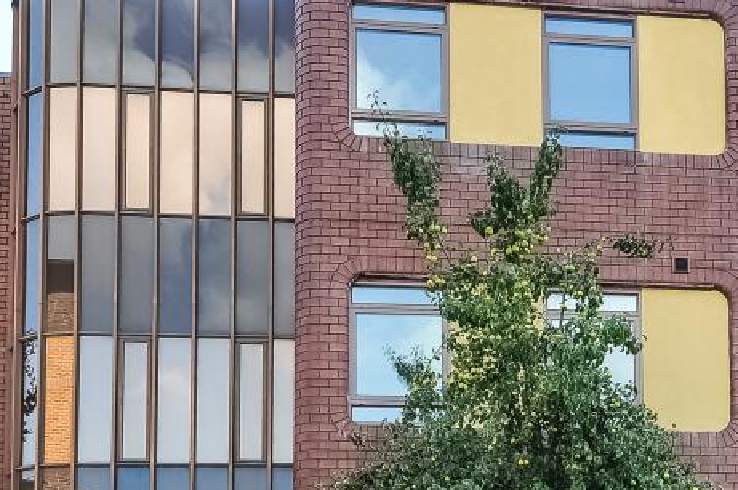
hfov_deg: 42.8
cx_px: 714
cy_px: 335
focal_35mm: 40
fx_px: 819
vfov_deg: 33.0
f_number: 7.1
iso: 200
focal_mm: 12
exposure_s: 1/160
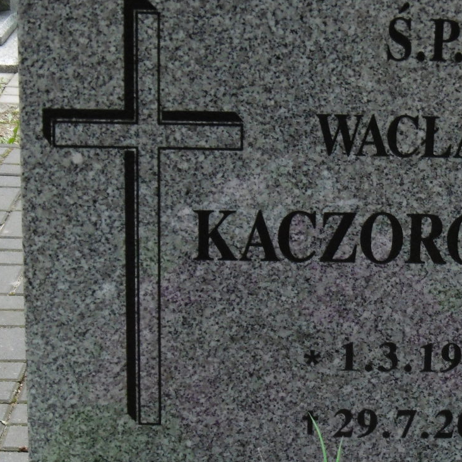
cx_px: 411
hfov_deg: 11.9
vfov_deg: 11.9
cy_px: 316
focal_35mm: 146
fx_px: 2205
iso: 100
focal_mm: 10.5
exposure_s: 1/125
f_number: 4.2
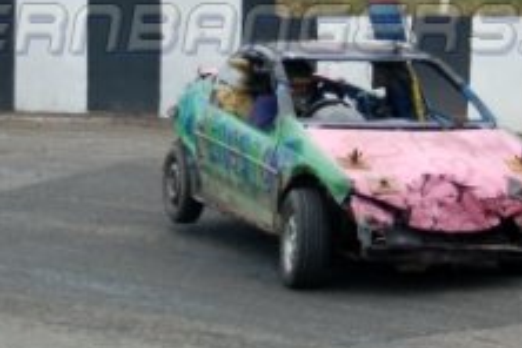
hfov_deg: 11.9
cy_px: 35
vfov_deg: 7.9
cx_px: 143
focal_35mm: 173
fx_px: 2508
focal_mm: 40
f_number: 4.8
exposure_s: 1/640
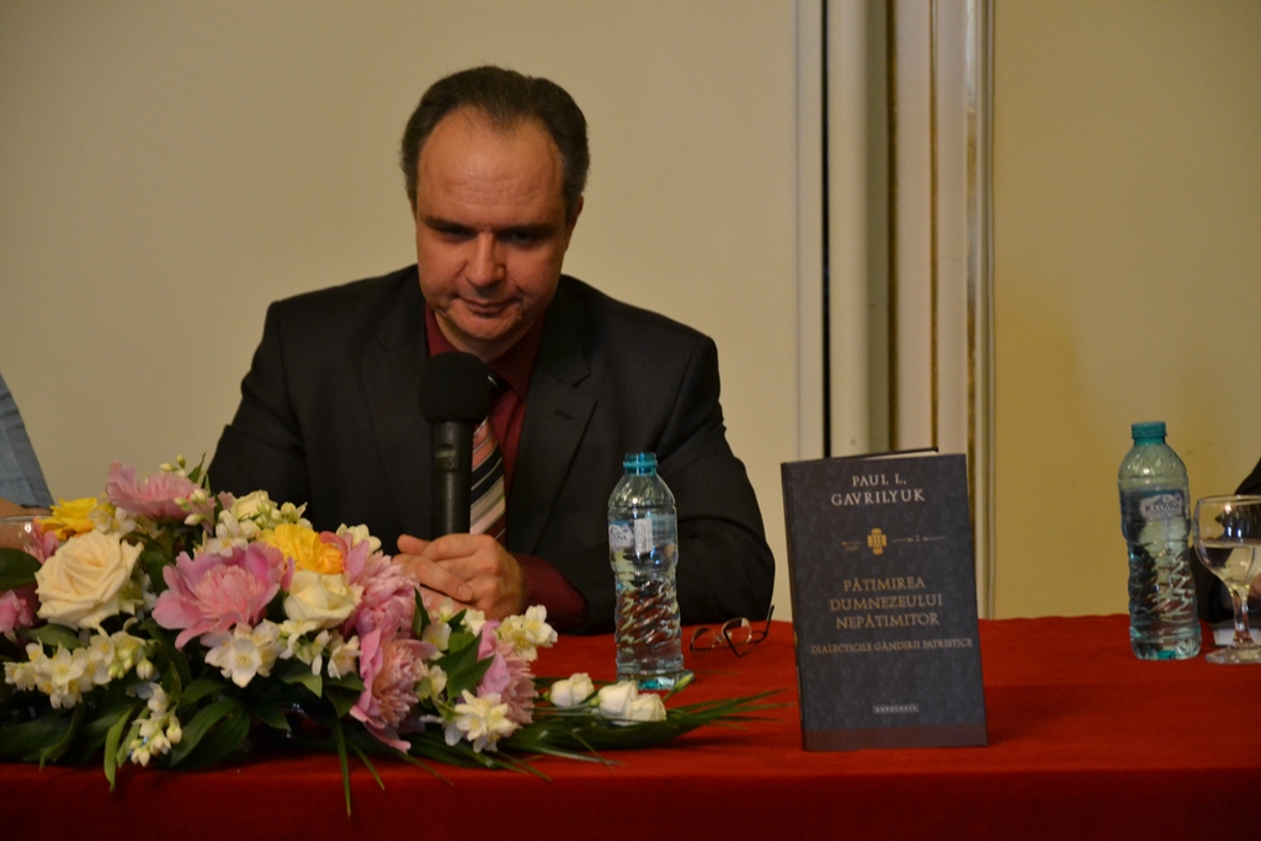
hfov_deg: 15.2
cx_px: 630
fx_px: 4729
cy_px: 420
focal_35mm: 135
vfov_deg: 10.2
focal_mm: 90
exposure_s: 1/13
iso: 1600
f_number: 5.6
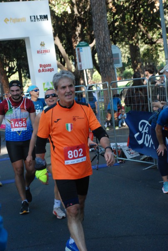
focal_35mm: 87
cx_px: 84
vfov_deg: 23.3
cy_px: 126
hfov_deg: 15.8
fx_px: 606
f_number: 5.3
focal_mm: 58
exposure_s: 1/320
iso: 1000
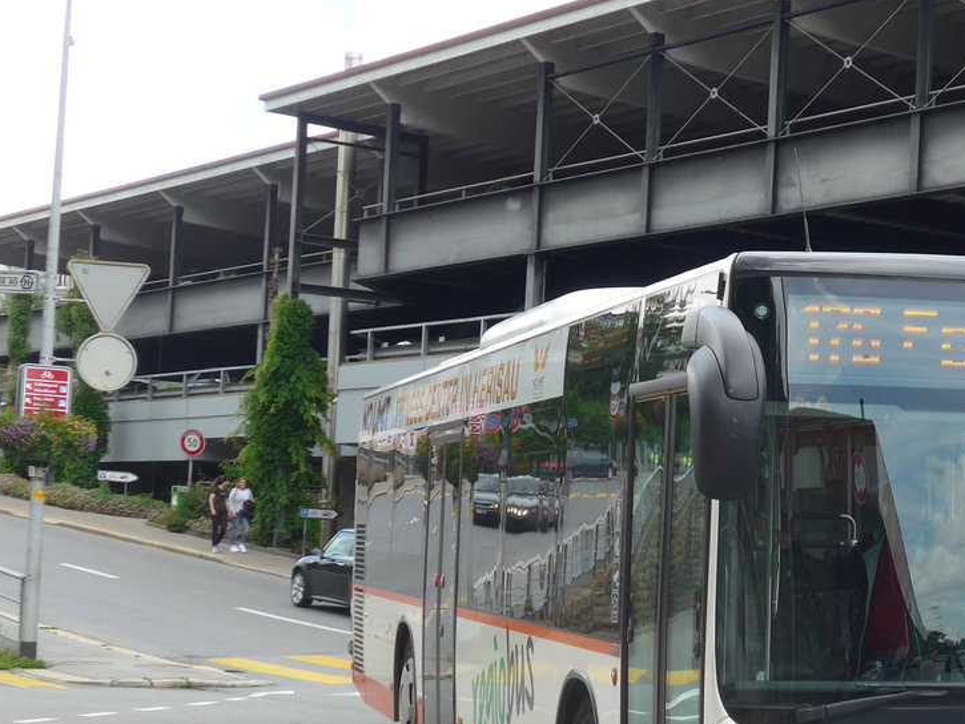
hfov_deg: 21.3
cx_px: 780
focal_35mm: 91
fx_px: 2537
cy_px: 480
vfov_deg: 16.2
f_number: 3.4
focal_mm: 11.3
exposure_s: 1/250
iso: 80
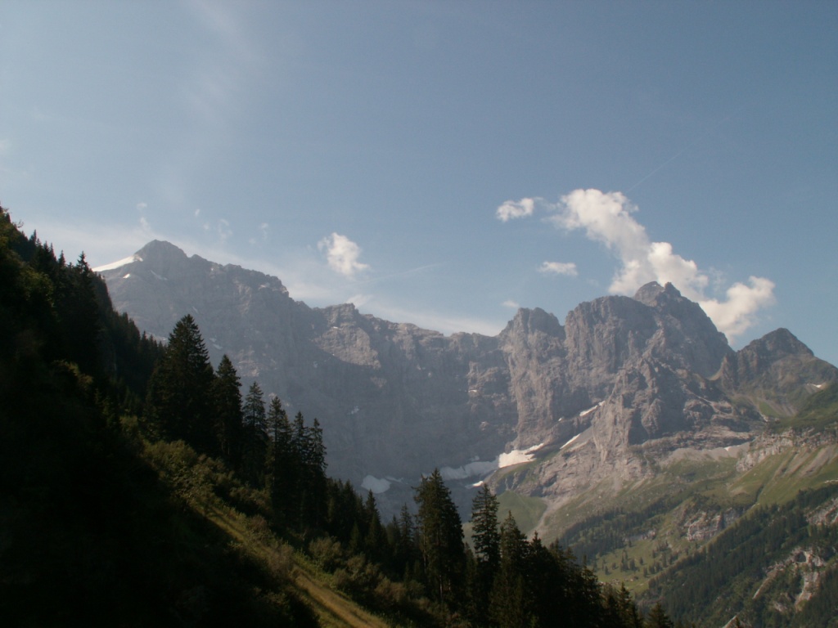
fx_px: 847
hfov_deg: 52.6
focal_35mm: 35
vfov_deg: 40.7
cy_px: 314
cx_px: 419
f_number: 8
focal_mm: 5.86
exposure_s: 1/200
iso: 50
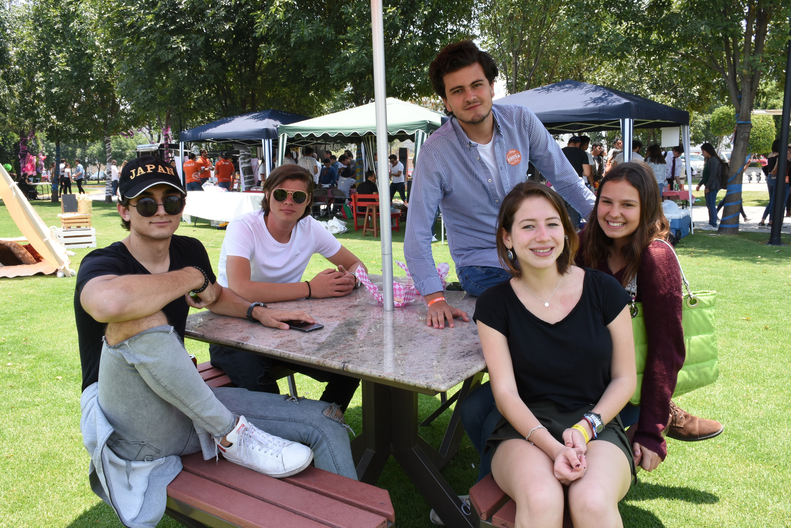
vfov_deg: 43.6
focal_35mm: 30
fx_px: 659
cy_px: 264
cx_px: 396
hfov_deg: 61.9
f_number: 16
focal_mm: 20
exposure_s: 1/60
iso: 320
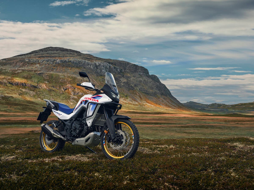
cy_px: 95
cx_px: 127
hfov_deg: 51.4
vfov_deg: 39.7
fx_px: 264
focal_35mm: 36
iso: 400
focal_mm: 45
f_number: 8
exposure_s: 1/125
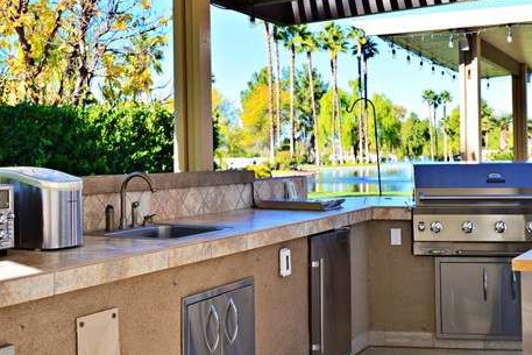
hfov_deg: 40.2
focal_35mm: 49
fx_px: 724
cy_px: 161
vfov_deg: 27.5
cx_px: 226
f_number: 9
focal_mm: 35
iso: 125
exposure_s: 1/125
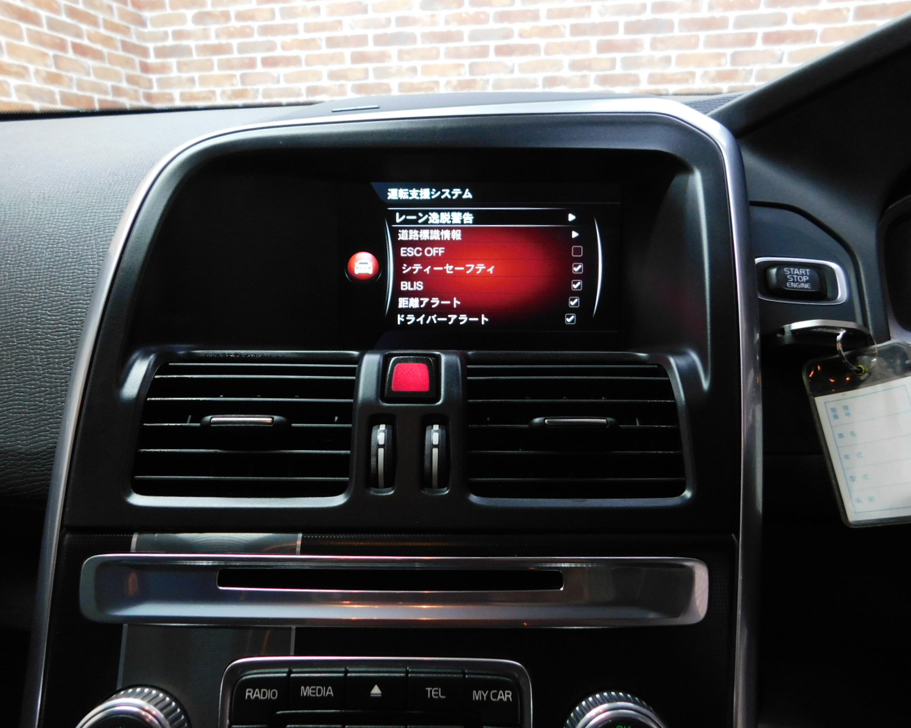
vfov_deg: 58.8
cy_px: 364
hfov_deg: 70.3
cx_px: 442
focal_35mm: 24
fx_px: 647
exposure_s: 1/20
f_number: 3
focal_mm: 4
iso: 400
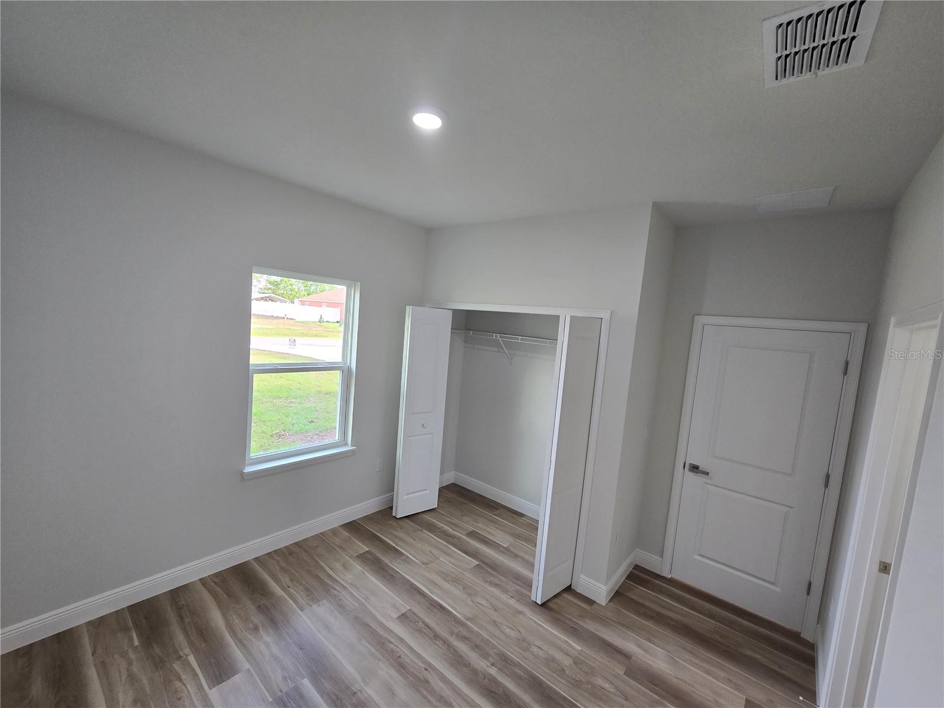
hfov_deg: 106.2
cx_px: 472
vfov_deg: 89.9
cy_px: 354
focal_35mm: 13
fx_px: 355
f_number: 2.2
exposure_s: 1/60
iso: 100
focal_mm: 2.2
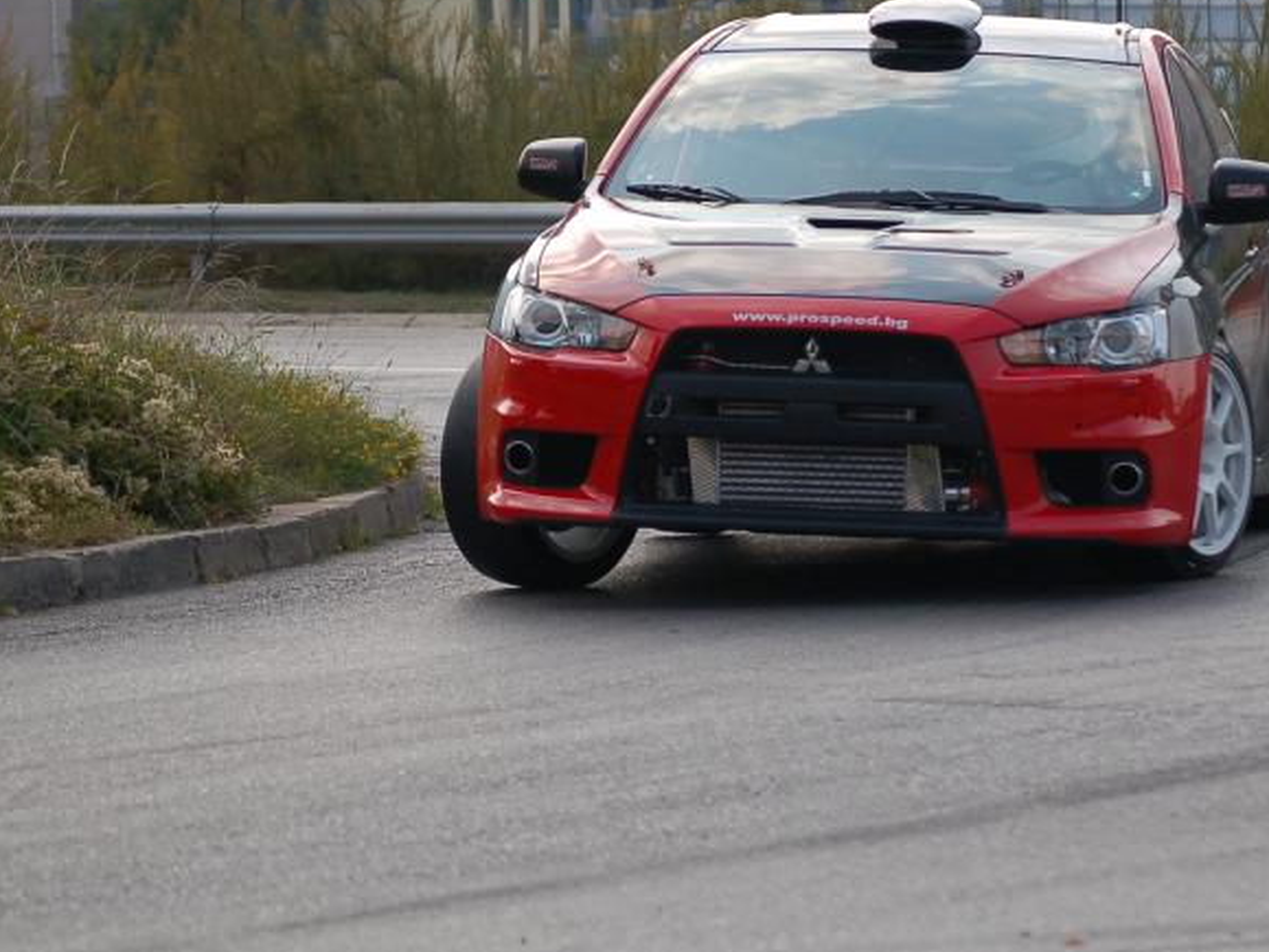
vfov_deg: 7.1
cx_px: 820
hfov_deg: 9.5
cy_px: 398
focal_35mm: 209
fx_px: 7660
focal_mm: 82
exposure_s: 1/1000
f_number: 4.5
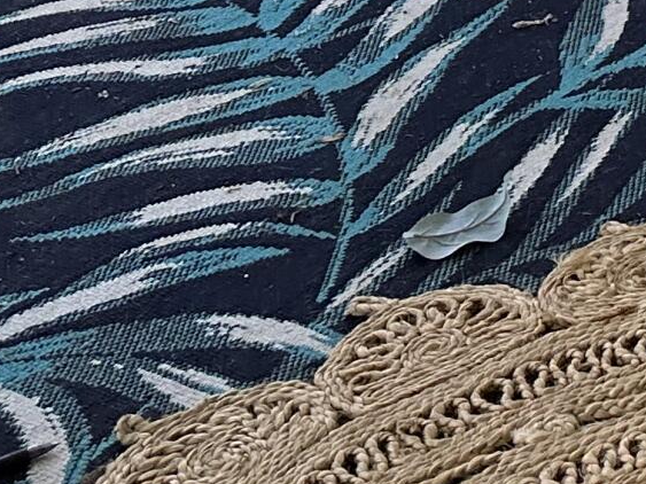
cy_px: -653
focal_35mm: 128
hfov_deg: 12.7
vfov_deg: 10.2
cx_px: 1448
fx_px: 2388
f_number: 1.78
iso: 80
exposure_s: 1/396
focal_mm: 6.86
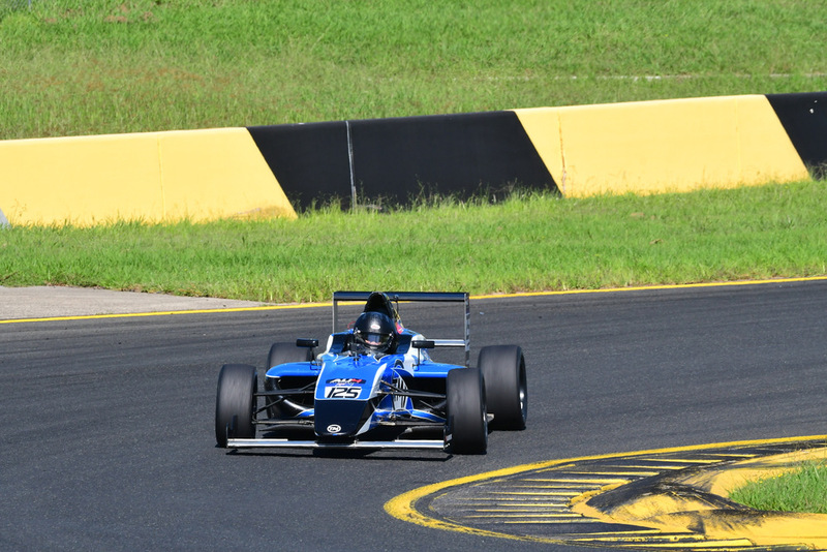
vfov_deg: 3.4
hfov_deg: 5.1
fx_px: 9307
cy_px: 276
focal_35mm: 405
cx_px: 414
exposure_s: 1/640
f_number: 11
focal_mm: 270
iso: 500
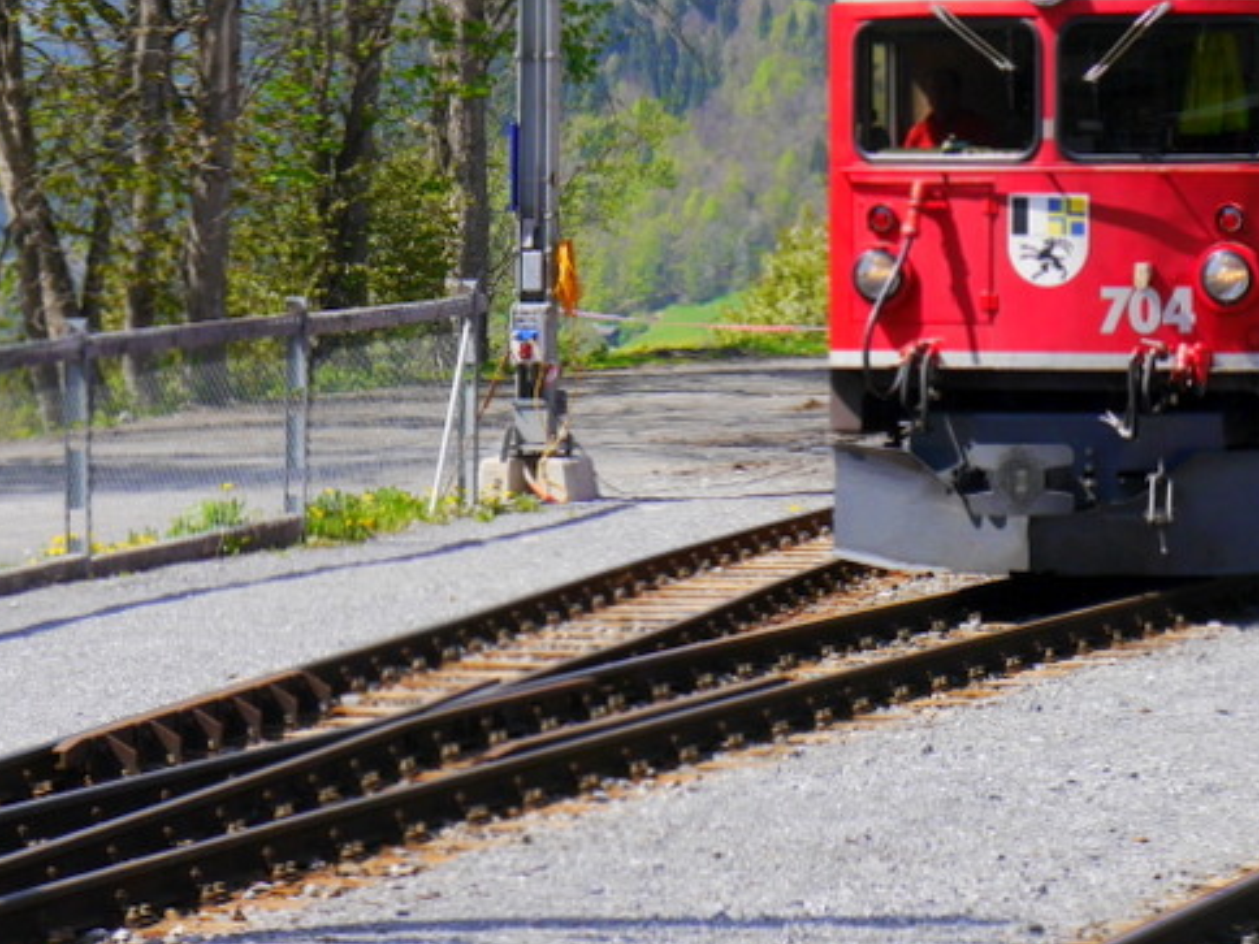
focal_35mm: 191
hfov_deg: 10.2
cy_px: 142
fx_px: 6947
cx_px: 1389
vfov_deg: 7.8
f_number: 8
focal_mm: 42
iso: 160
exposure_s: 1/250
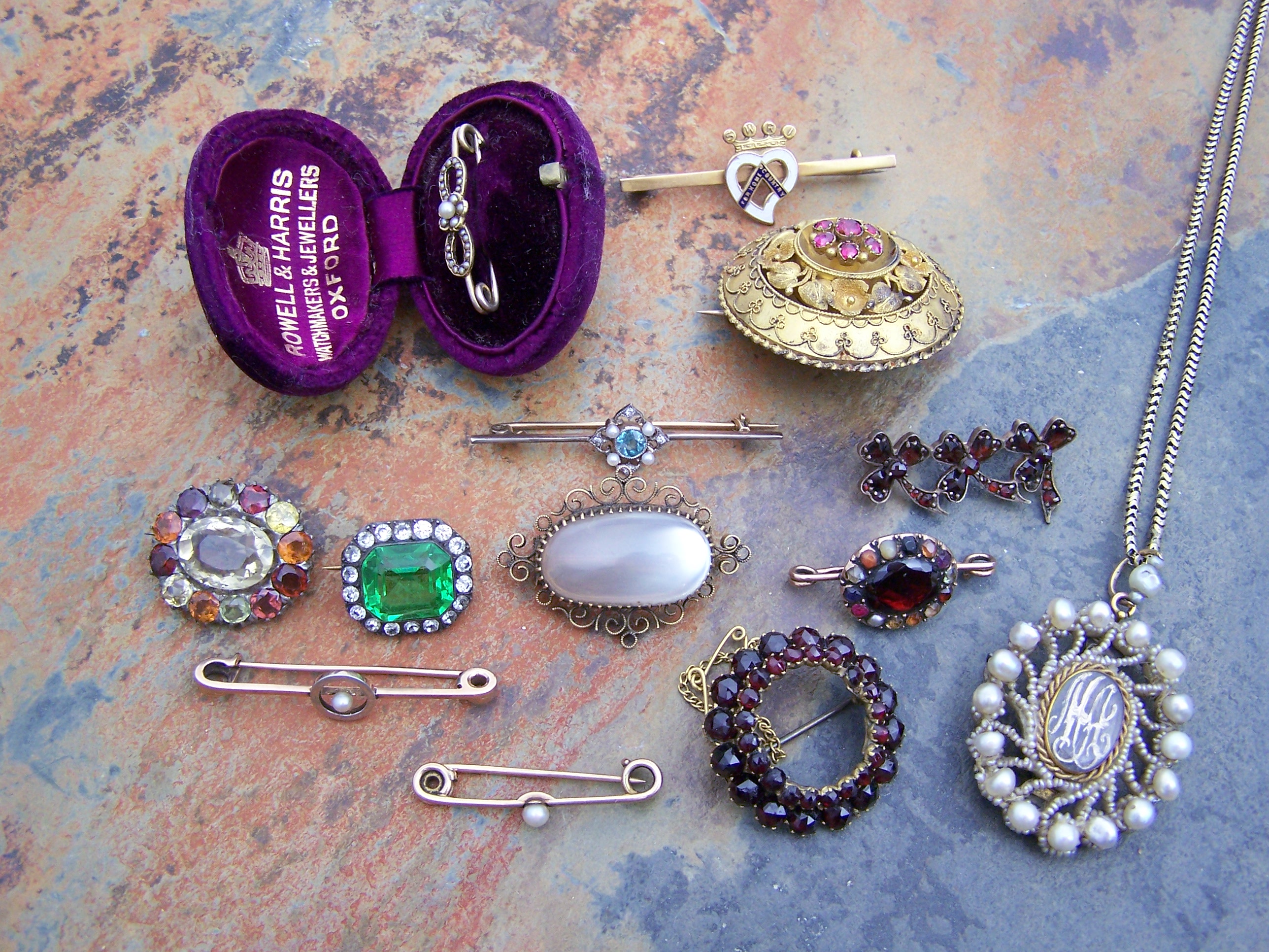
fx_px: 1393
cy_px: 476
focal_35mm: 38
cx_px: 634
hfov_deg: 49.0
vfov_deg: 37.7
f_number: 2.8
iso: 140
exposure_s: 1/15
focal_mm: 6.3
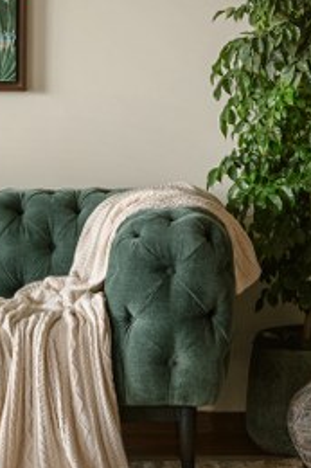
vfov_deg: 11.9
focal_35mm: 170
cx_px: 203
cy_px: -16
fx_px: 2206
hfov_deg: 8.1
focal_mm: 46
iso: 320
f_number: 8
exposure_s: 1/2.5
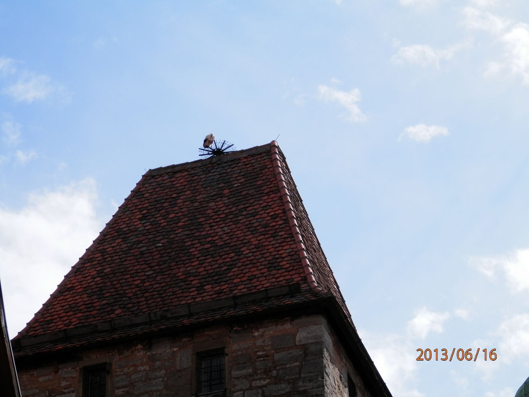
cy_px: 198
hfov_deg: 18.5
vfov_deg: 14.0
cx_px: 264
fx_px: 1620
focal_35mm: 106
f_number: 5
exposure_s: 1/800
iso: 80
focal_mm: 19
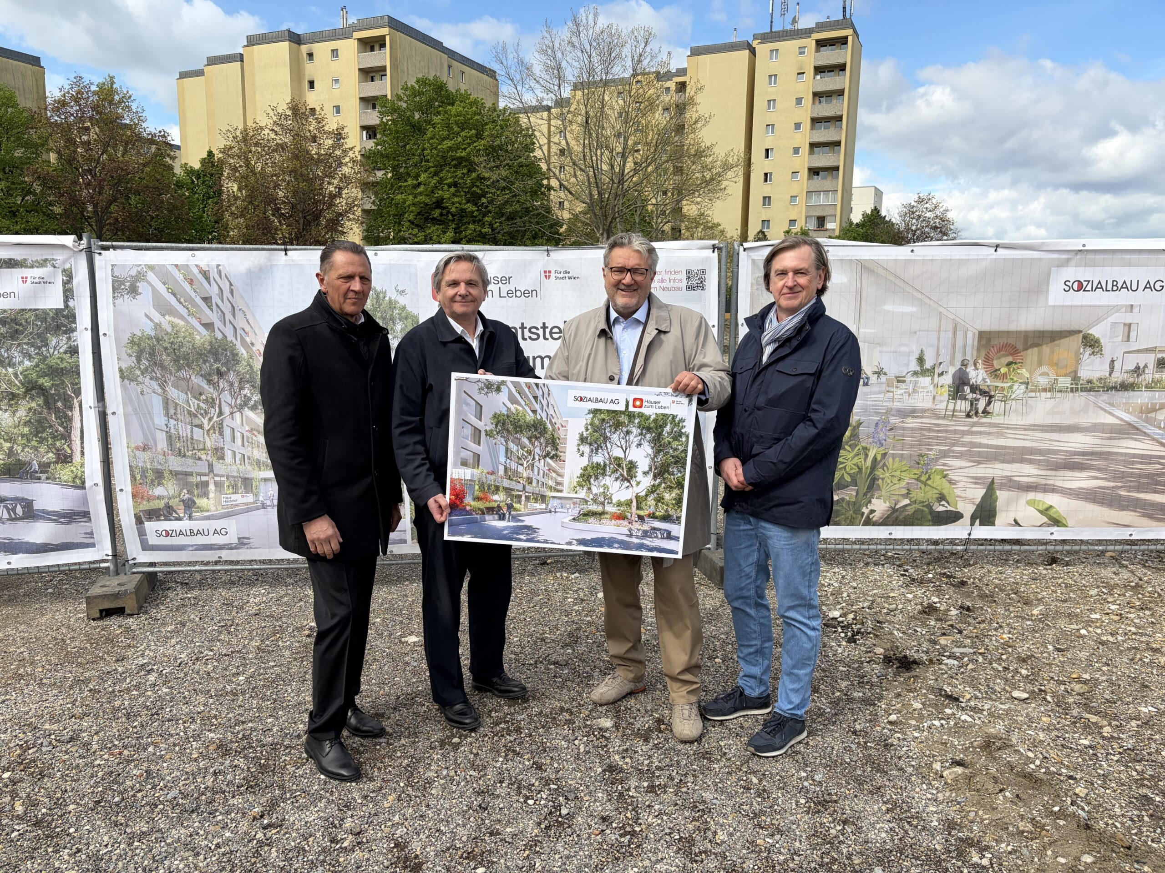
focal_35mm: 26
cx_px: 582
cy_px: 436
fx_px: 875
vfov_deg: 53.1
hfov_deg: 67.3
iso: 50
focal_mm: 5.96
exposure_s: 1/2747
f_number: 1.6
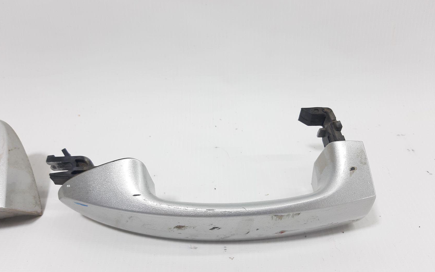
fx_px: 344
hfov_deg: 64.6
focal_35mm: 29
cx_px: 218
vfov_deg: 43.1
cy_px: 141
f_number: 1.7
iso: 50
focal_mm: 3.93
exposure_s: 1/50
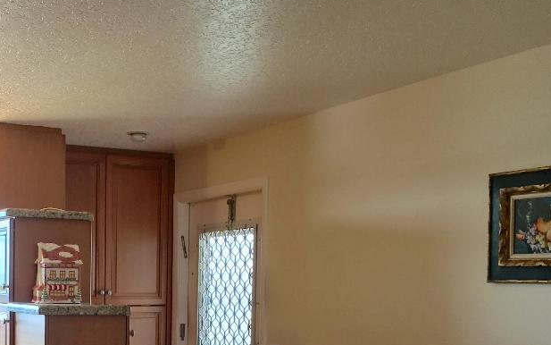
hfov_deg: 37.9
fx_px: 766
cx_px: 98
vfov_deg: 24.4
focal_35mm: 51
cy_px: 330
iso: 25
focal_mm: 4.15
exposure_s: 1/60
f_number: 2.2
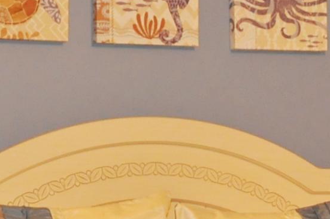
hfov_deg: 13.7
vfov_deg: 9.1
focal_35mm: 147
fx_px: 1346
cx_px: 352
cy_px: 293
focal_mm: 18
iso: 800
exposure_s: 1/100
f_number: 3.5
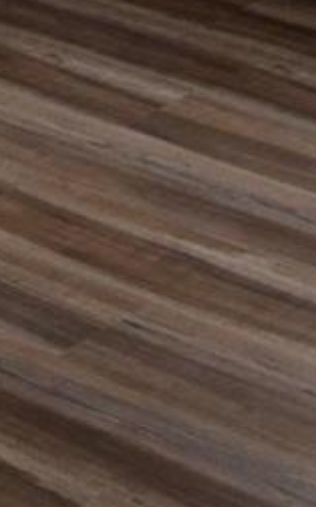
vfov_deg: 11.4
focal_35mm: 168
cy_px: -477
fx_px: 2320
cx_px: -107
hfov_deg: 7.7
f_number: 5
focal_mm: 18
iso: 800
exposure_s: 1/100
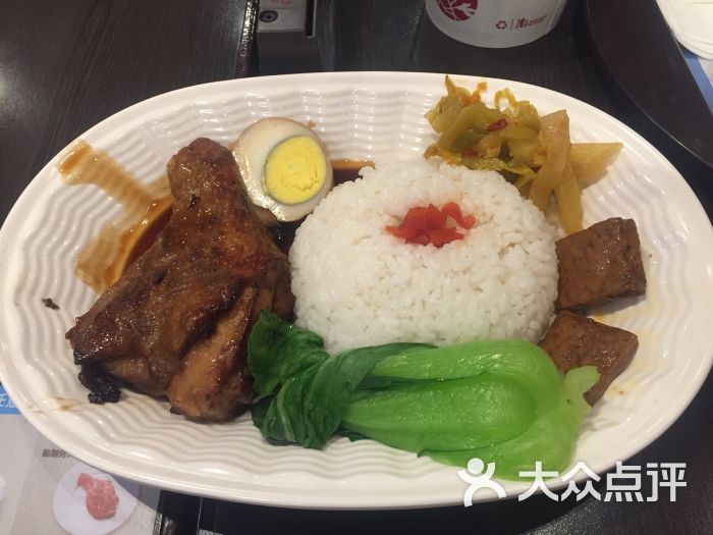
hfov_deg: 61.7
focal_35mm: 29
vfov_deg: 48.2
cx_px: 356
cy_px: 268
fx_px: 597
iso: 160
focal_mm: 4.15
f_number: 2.2
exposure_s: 1/33
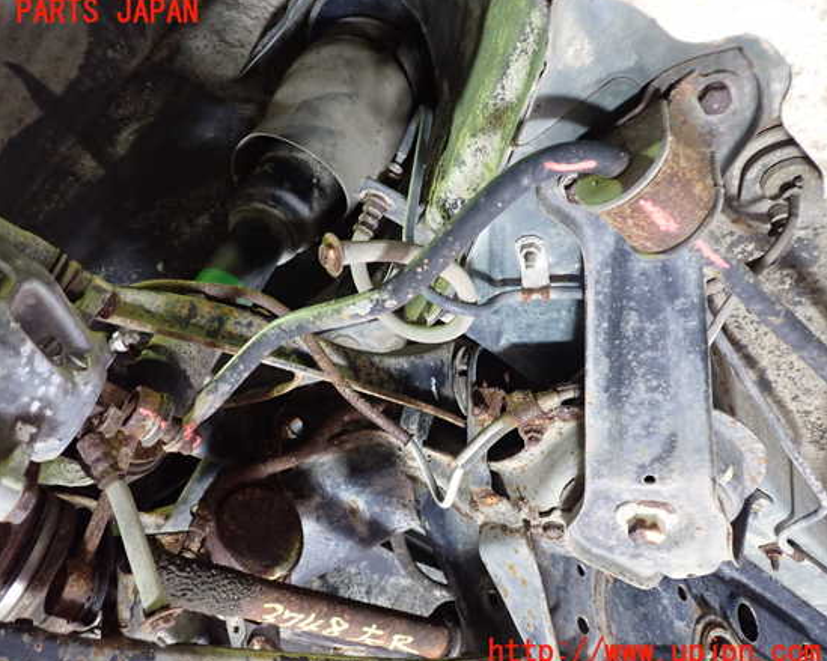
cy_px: 333
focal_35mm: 32
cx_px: 377
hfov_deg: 55.6
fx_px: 783
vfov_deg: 45.8
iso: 800
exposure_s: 1/30
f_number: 2.3
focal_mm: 5.4
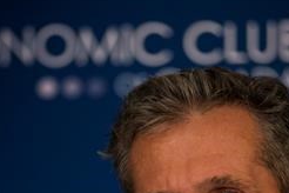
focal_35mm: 409
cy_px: 209
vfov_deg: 3.4
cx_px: 114
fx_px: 3283
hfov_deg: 5.0
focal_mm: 155
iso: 2000
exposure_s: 1/320
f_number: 3.2
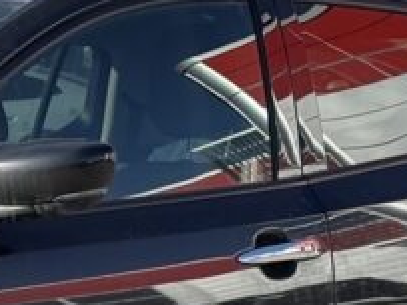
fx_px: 3069
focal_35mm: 261
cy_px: 303
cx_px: -110
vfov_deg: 5.7
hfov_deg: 7.5
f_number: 1.6
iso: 50
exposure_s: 1/1136
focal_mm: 5.96
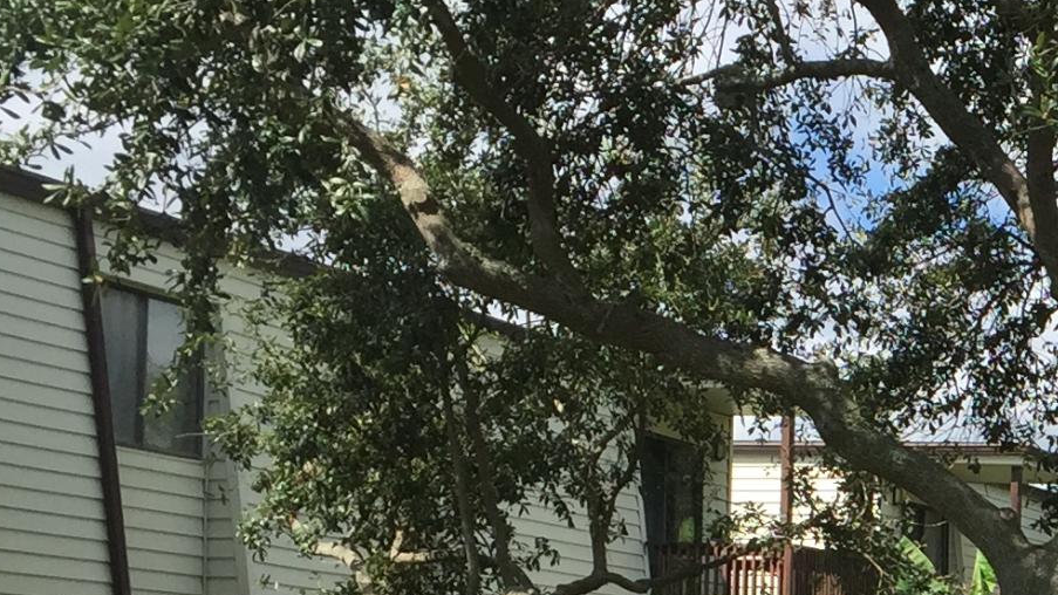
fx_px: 2946
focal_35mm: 105
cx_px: 1466
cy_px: 750
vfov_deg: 11.3
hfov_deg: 18.6
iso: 32
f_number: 2.2
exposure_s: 1/1276
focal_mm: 4.15
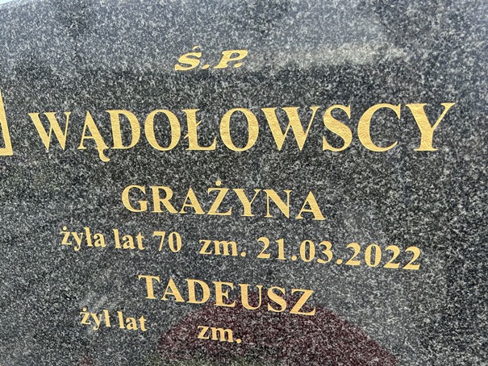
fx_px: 367
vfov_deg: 53.1
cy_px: 183
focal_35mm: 26
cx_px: 244
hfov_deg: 67.3
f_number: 1.5
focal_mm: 5.7
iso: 50
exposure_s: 1/827
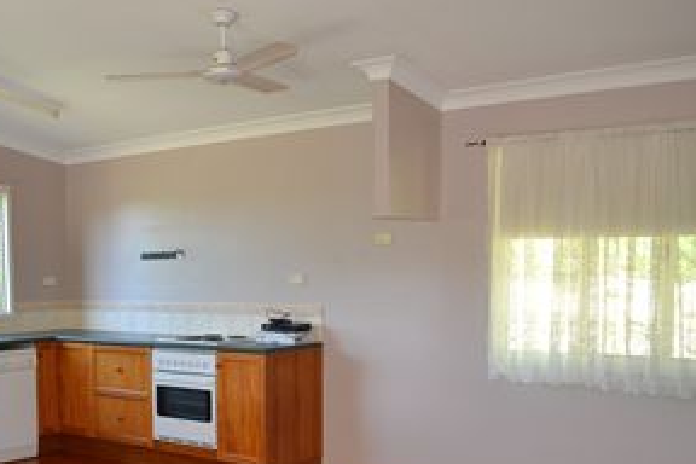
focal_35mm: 44
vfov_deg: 30.1
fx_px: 851
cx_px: 147
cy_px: 332
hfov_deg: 42.7
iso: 400
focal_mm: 18
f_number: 4
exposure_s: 1/100
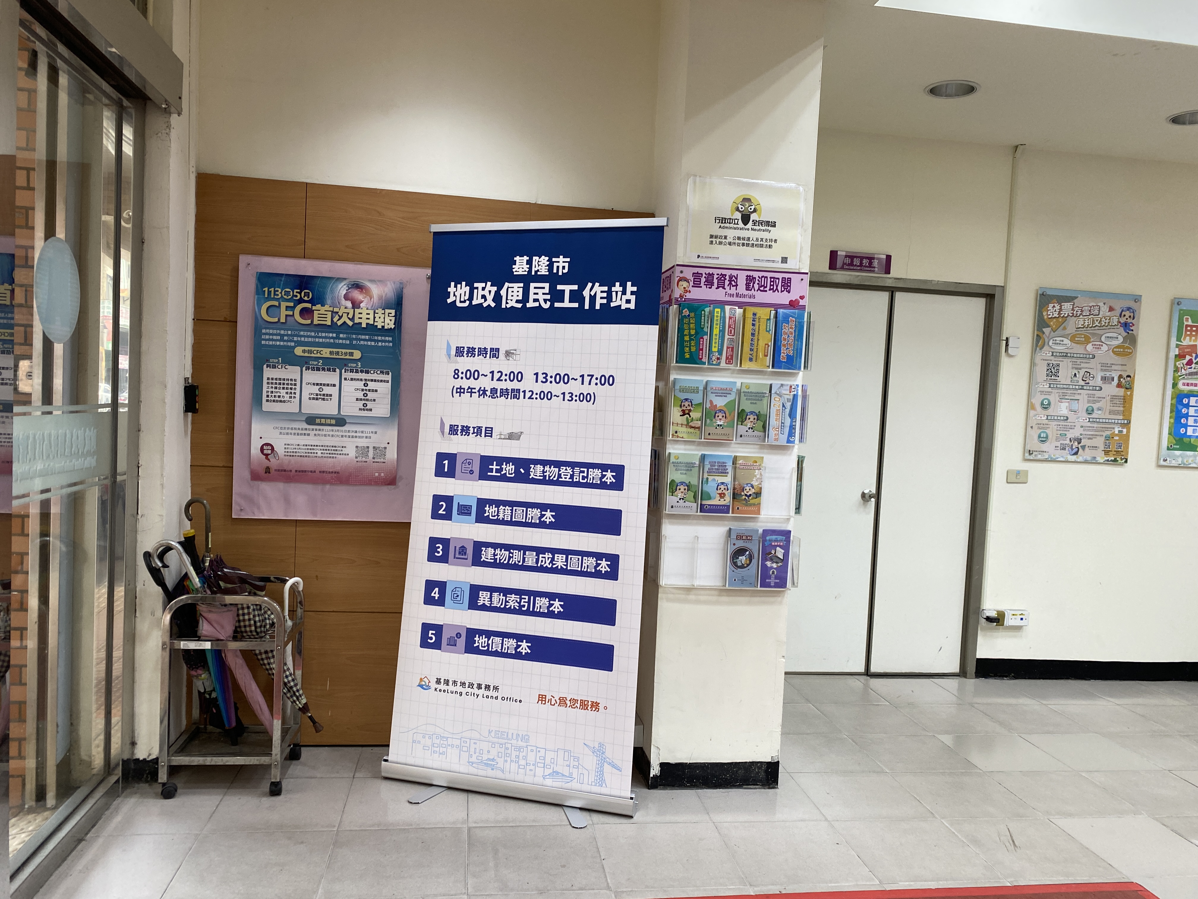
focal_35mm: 26
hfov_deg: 67.3
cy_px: 450
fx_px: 900
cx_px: 599
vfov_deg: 53.1
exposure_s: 1/120
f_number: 1.8
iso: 100
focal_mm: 4.25
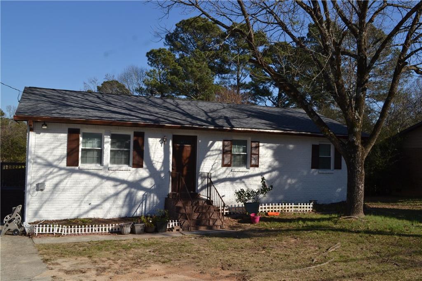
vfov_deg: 39.9
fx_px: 387
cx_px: 211
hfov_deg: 57.2
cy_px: 140
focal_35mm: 33
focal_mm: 22
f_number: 10
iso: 100
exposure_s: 1/200
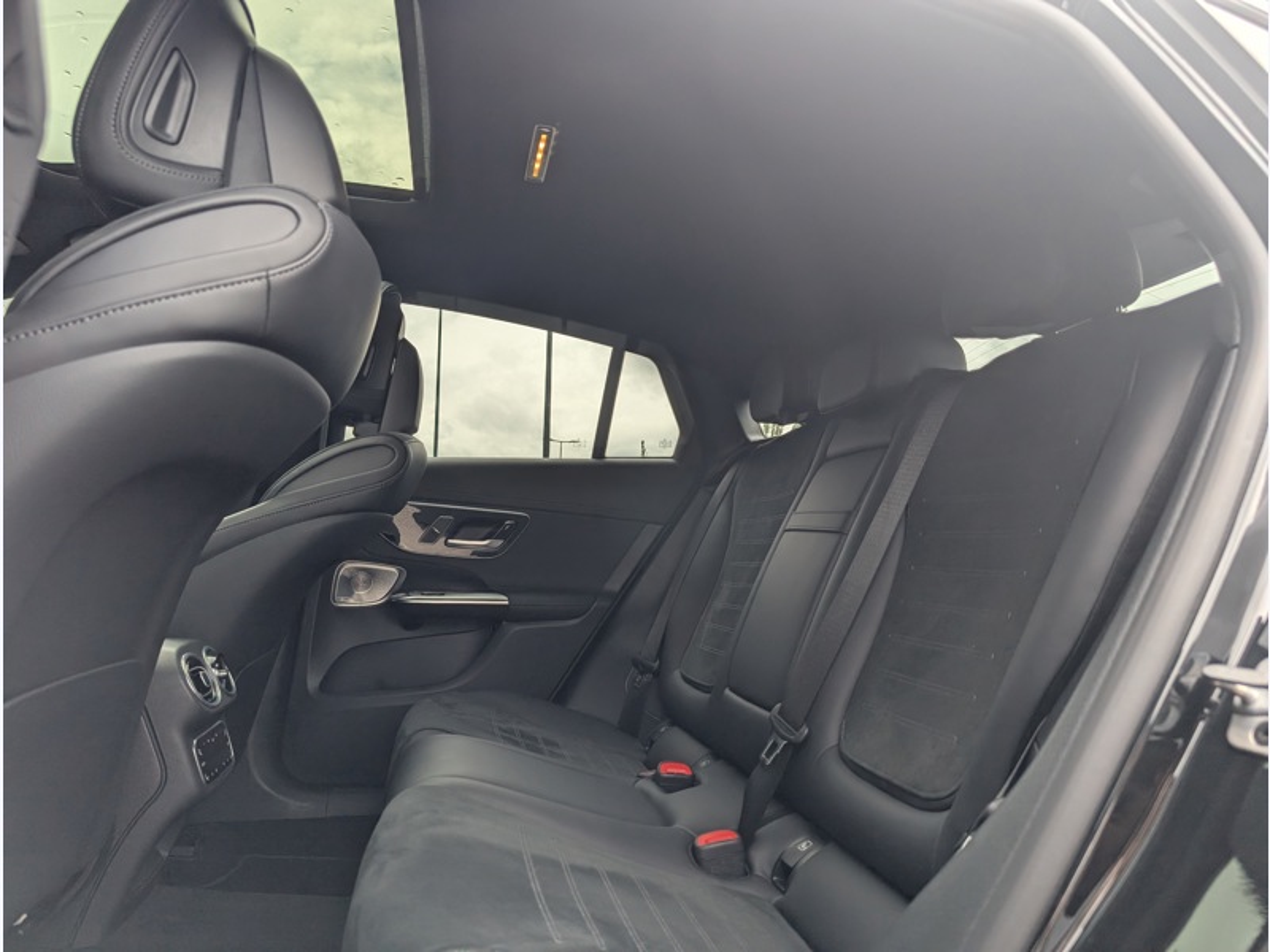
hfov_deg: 71.6
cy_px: 476
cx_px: 635
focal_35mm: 24
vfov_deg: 56.8
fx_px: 881
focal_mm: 6.9
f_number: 1.68
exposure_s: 1/250
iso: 23
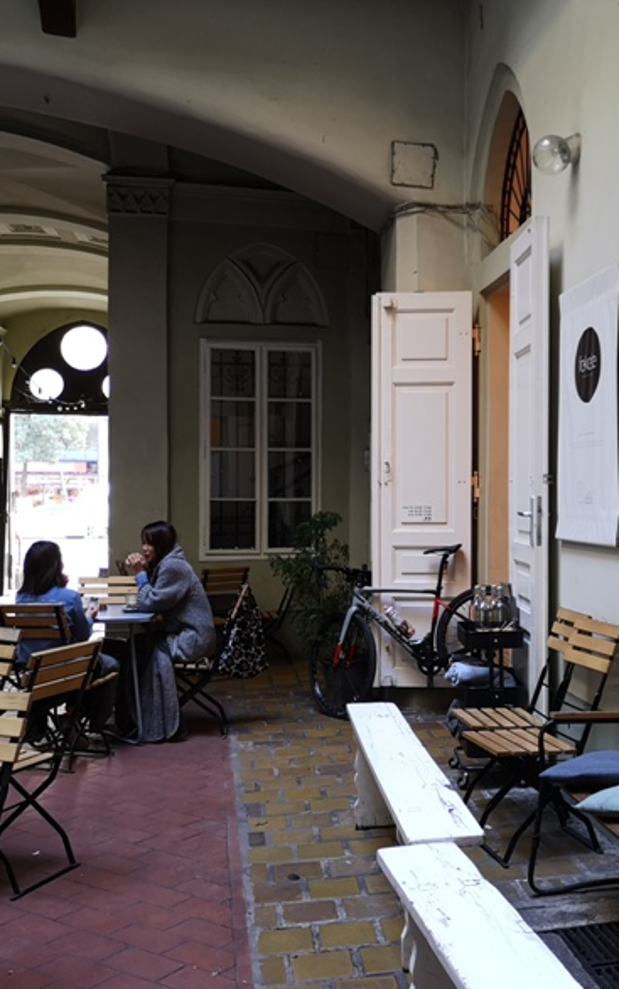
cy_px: 487
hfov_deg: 32.3
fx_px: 1052
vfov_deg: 50.4
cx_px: 442
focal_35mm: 39
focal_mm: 3.95
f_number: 1.8
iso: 160
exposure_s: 1/30
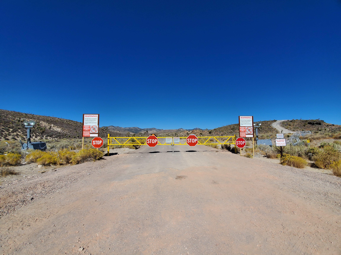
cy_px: 128
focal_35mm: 13
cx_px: 170
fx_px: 128
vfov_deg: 89.9
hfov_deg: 106.2
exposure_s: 1/2133
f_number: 2.2
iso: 50
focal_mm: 1.8
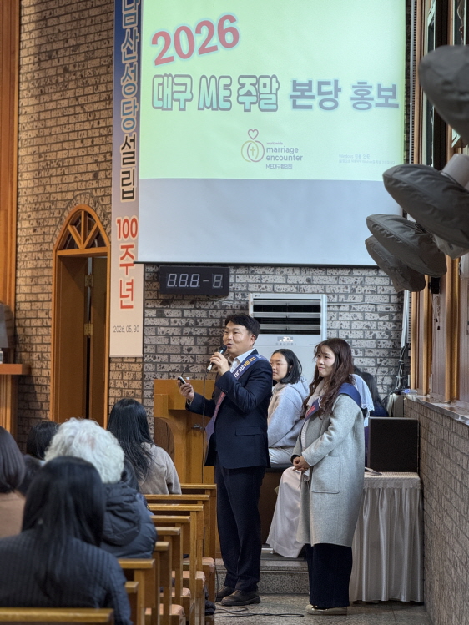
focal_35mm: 120
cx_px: 234
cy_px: 312
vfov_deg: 16.4
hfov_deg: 12.4
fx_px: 2167
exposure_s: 1/120
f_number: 2.8
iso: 200
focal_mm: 15.66
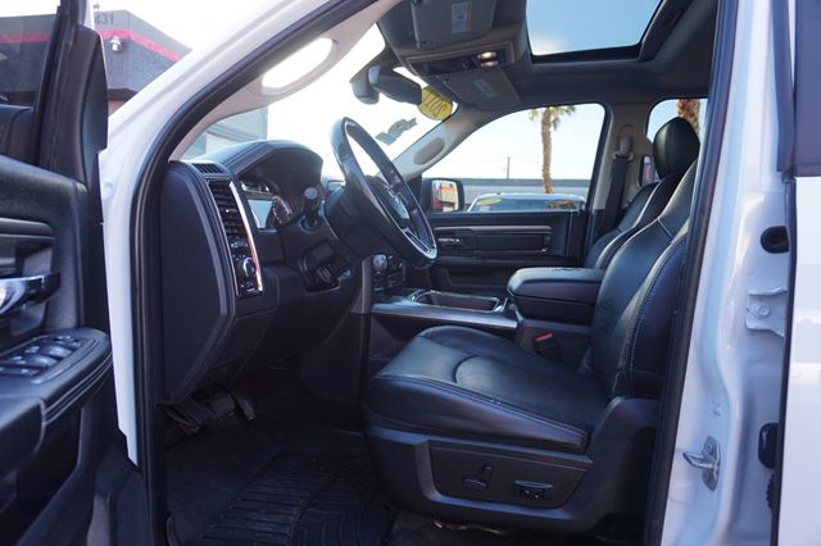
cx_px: 410
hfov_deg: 73.8
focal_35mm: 24
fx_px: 547
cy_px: 273
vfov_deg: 53.1
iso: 100
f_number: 4
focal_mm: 16
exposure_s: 1/60
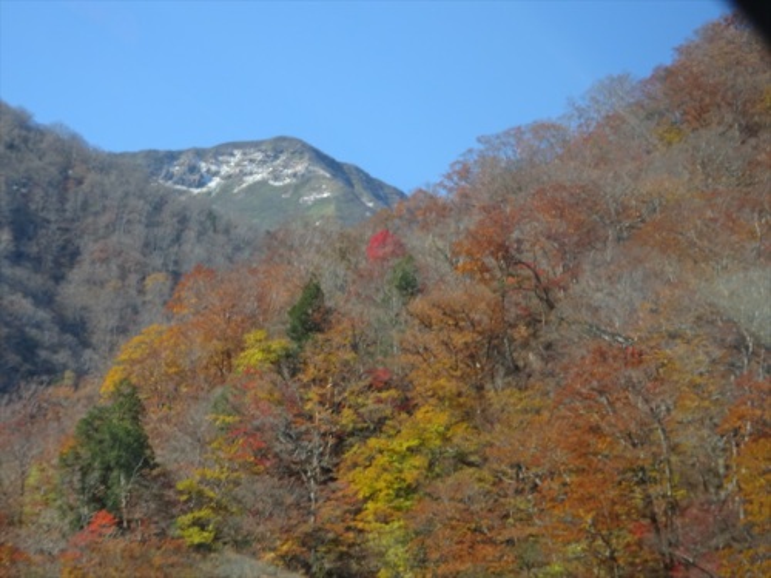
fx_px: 2495
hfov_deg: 17.6
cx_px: 386
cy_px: 289
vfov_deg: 13.2
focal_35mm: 112
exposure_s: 1/160
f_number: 5.6
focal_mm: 19.1
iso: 80
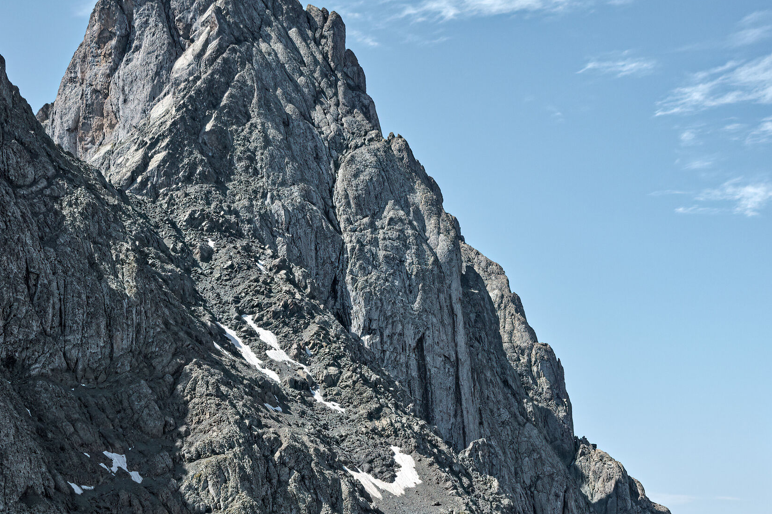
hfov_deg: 20.4
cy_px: 247
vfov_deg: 13.7
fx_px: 2144
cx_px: 427
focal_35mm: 100
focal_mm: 25.34
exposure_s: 1/320
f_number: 4
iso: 64
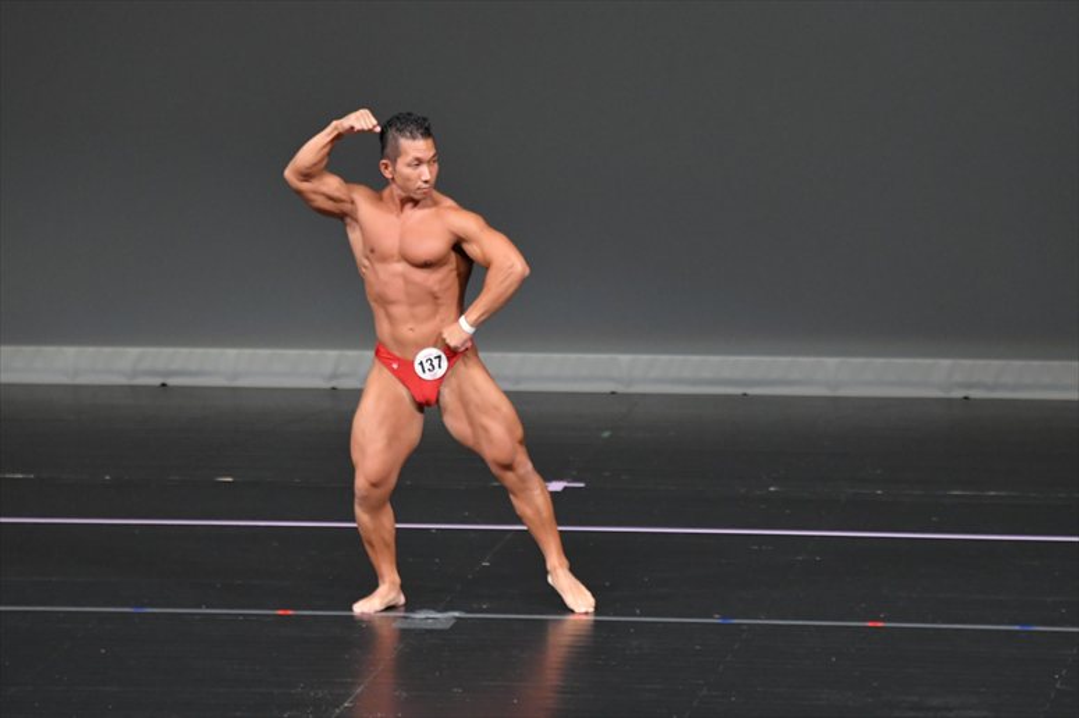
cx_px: 540
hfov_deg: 6.0
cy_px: 359
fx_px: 10336
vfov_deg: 4.0
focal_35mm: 345
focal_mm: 230
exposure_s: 1/400
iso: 4000
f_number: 5.6
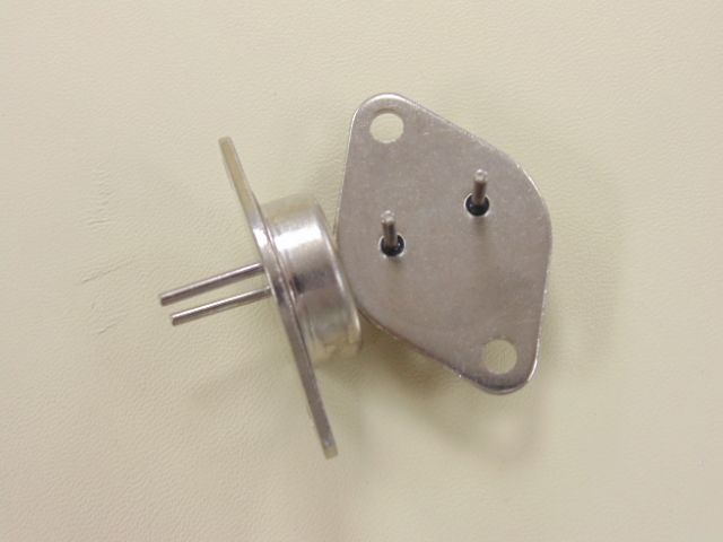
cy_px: 271
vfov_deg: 22.6
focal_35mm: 65
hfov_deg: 29.8
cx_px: 362
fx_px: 1358
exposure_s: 1/30
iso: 400
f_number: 4.1
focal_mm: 11.7
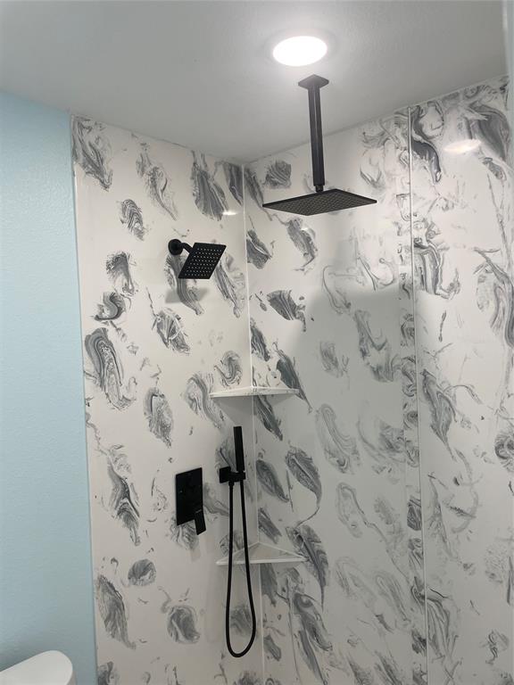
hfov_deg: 53.1
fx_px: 515
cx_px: 257
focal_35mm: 26
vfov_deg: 67.3
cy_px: 342
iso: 64
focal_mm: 4.2
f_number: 1.6
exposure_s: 1/120
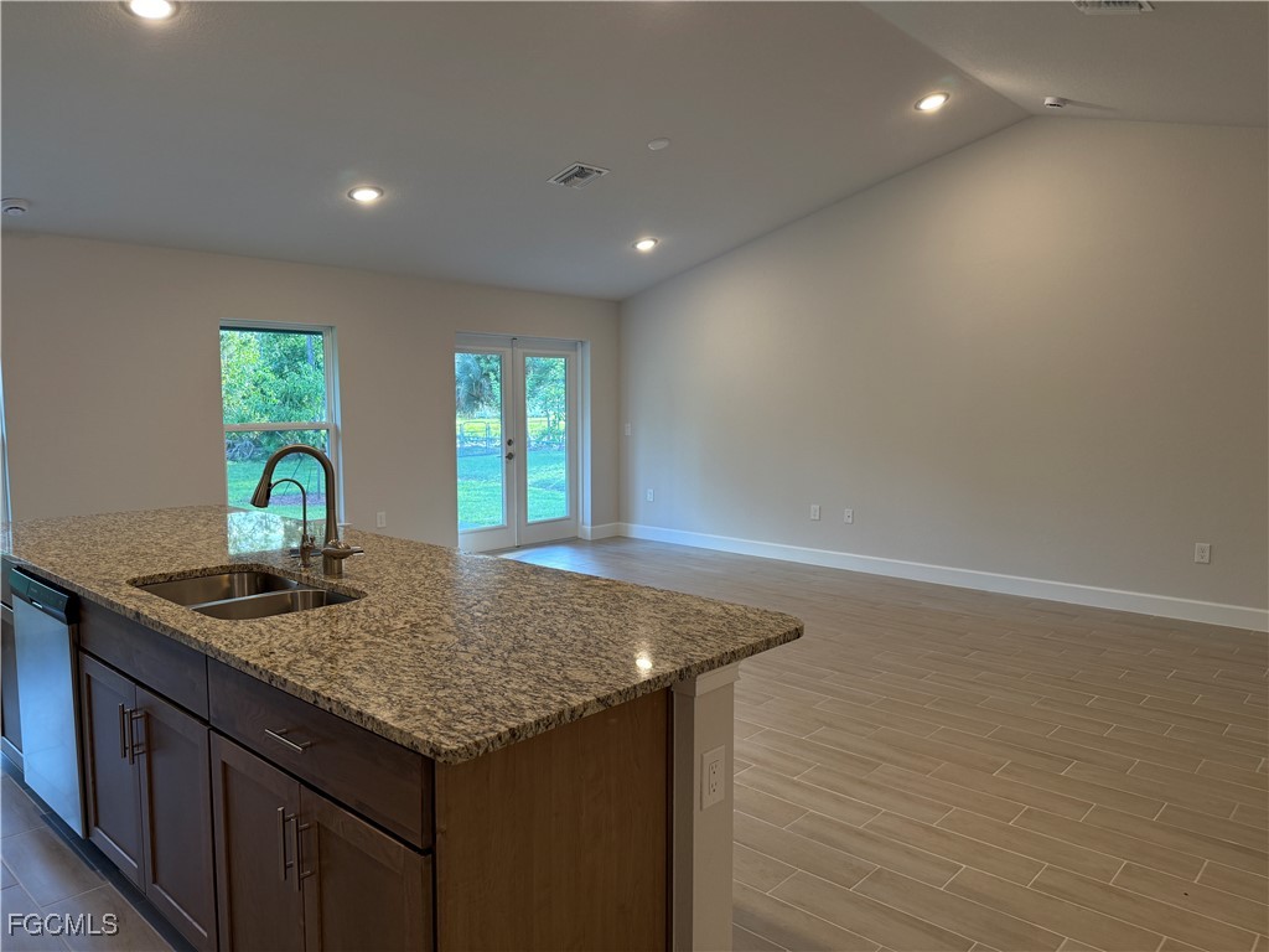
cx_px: 634
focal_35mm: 24
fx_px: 880
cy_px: 476
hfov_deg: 71.6
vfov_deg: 56.8
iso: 160
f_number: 1.78
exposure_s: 1/120
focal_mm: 6.76
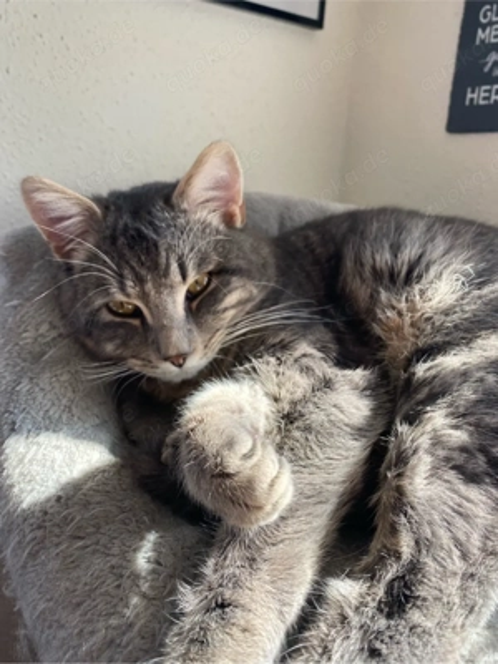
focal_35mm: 26
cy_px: 332
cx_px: 249
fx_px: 499
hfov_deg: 53.1
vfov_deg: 67.3
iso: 32
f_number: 1.8
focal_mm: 4.25
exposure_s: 1/206
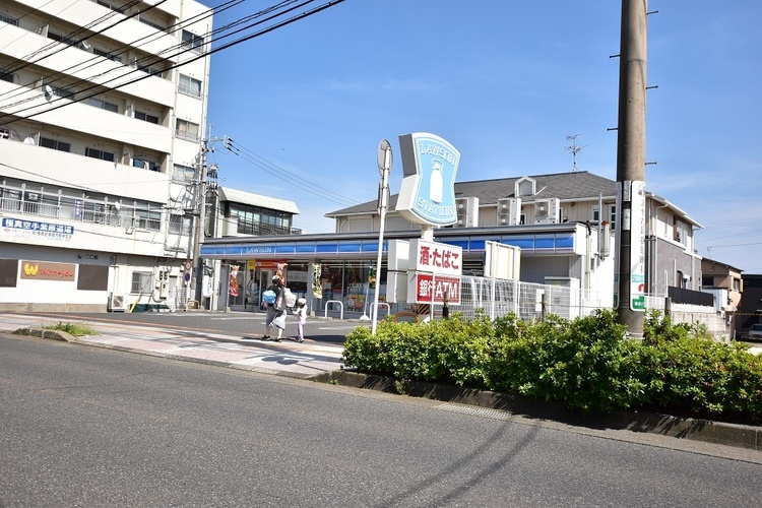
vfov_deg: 43.6
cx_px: 381
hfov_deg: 61.9
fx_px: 635
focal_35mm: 30
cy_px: 254
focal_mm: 20
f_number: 4.5
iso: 160
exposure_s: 1/1250
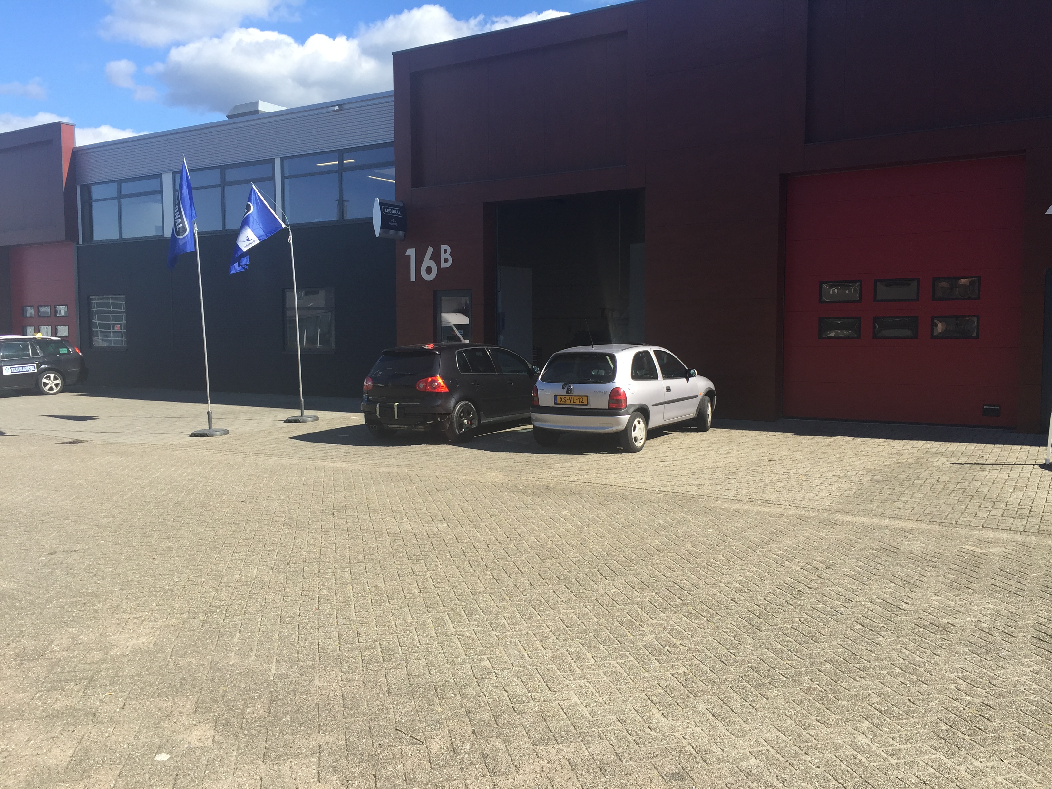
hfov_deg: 61.7
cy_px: 394
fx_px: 881
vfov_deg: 48.2
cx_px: 526
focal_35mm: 29
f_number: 2.2
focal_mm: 4.15
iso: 32
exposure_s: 1/964
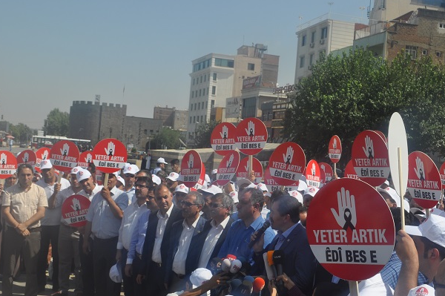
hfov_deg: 40.7
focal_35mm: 49
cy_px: 158
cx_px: 239
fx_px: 600
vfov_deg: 27.7
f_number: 10
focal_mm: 29
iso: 200
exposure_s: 1/400
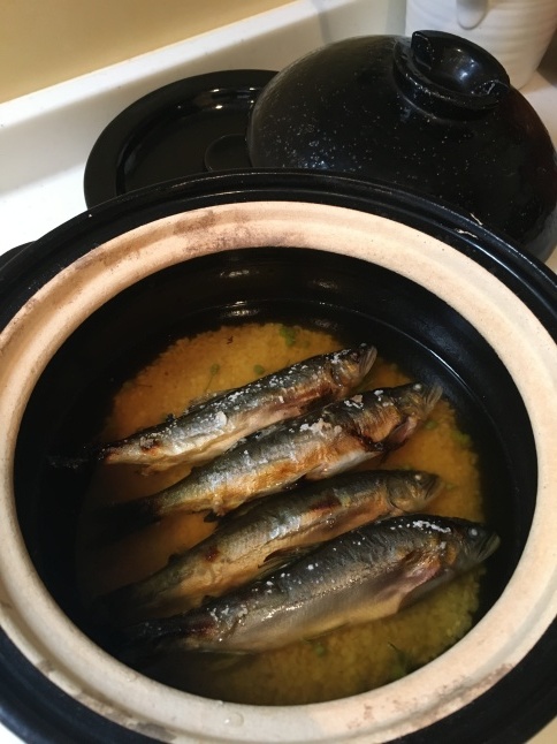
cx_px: 278
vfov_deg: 61.7
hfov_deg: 48.2
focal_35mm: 29
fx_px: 623
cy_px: 372
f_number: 2.2
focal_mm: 4.15
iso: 160
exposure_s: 1/30
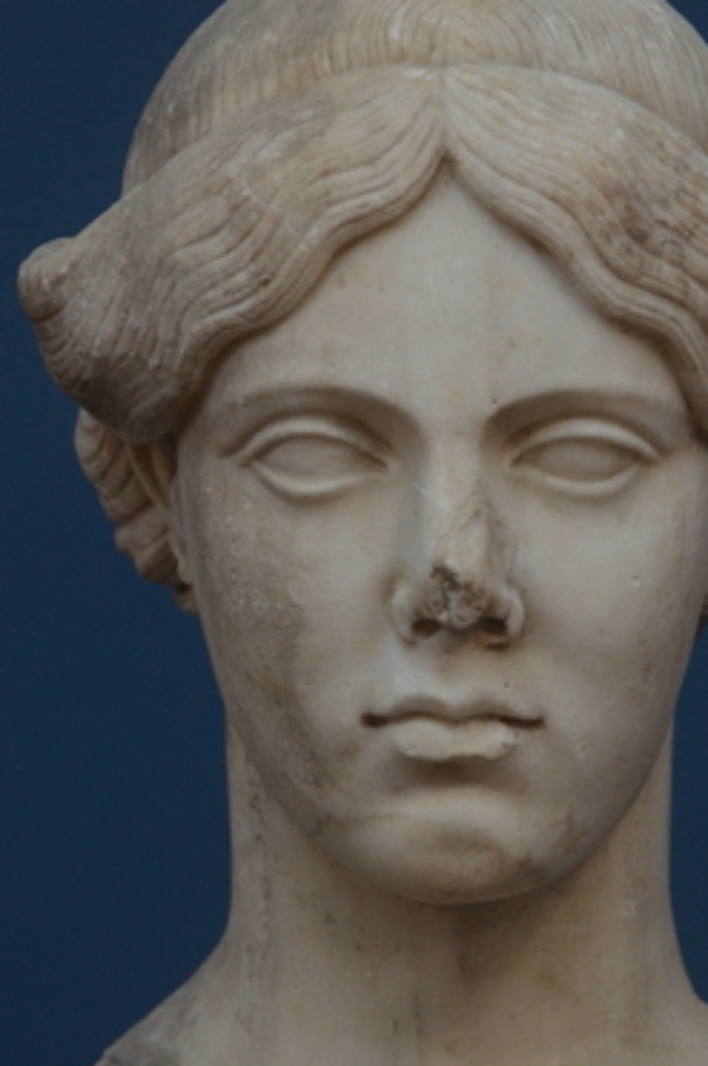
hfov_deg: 8.2
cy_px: 608
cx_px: 390
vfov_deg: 12.4
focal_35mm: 166
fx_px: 4910
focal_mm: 62
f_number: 4.8
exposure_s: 1/60
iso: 1000
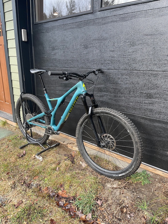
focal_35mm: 26
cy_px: 112
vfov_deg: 67.3
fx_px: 168
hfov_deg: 53.1
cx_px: 84
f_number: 1.6
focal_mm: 5.1
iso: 32
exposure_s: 1/167
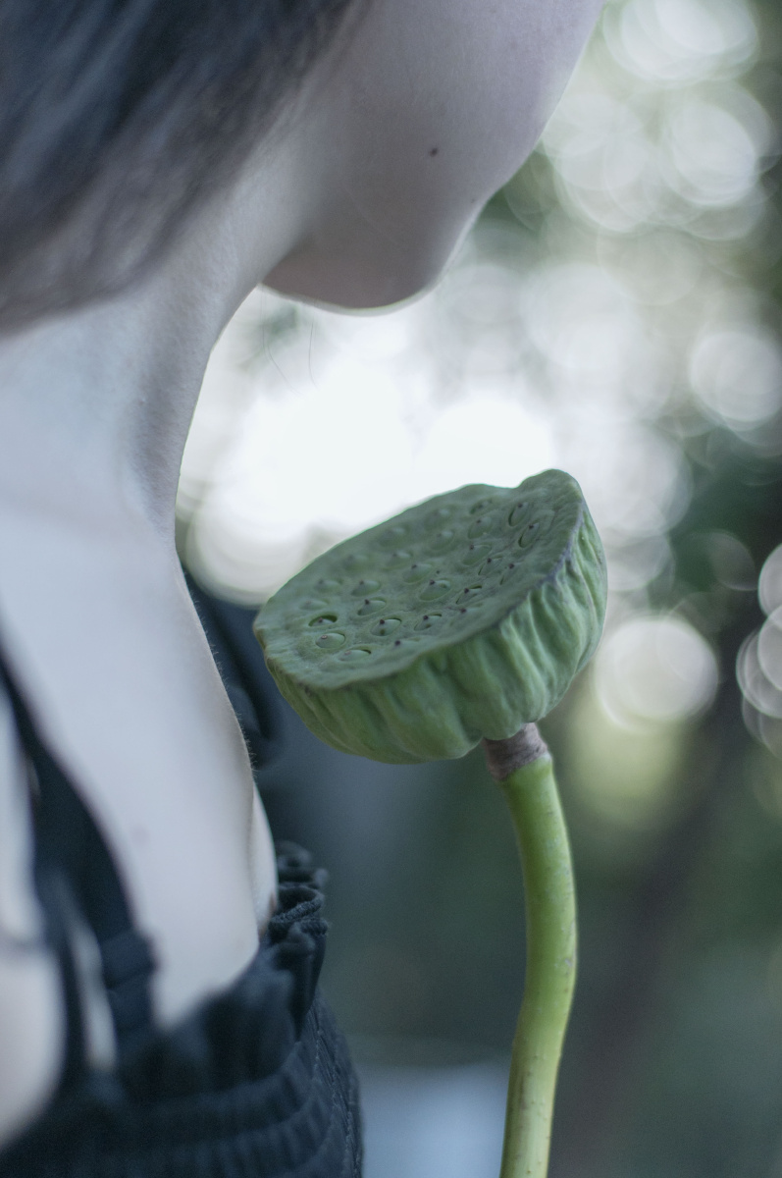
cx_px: 391
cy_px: 589
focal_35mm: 75
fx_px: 2450
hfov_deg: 18.1
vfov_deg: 27.0
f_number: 1.8
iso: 800
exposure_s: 1/2000
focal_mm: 50
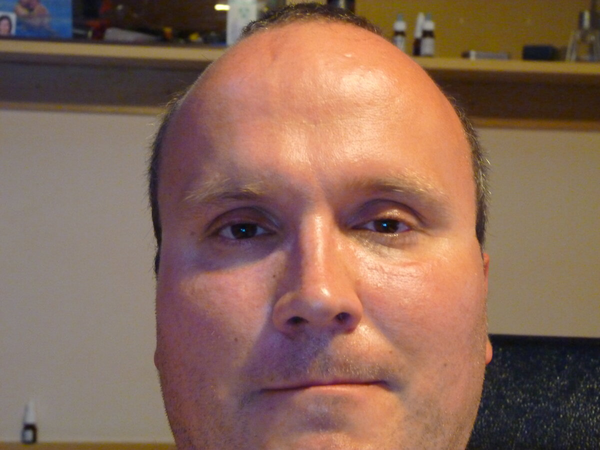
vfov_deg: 19.6
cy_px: 225
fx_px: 1300
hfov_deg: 26.0
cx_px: 300
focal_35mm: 75
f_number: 3.4
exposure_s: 1/20
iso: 800
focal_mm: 13.3
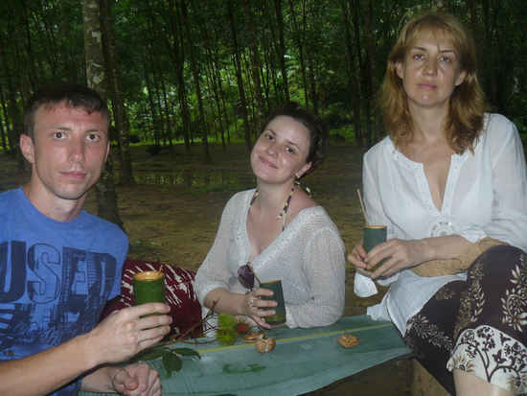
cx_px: 264
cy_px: 198
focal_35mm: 36
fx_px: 548
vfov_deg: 39.7
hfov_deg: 51.3
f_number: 2.8
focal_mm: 6
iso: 100
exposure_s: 1/50
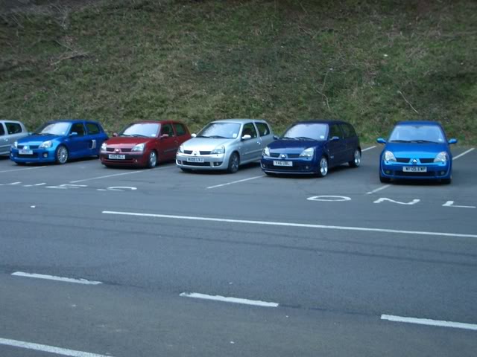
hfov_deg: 38.9
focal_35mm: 49
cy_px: 178
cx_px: 238
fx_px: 675
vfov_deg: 29.7
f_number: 3.1
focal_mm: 8.2
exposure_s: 1/30
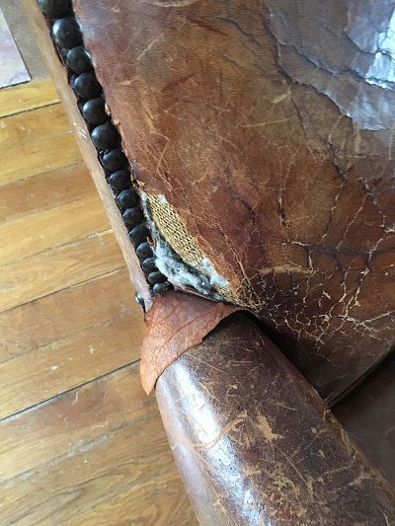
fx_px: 441
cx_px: 198
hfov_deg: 48.2
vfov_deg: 61.6
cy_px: 263
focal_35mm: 29
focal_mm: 4.15
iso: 320
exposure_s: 1/17
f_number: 2.2
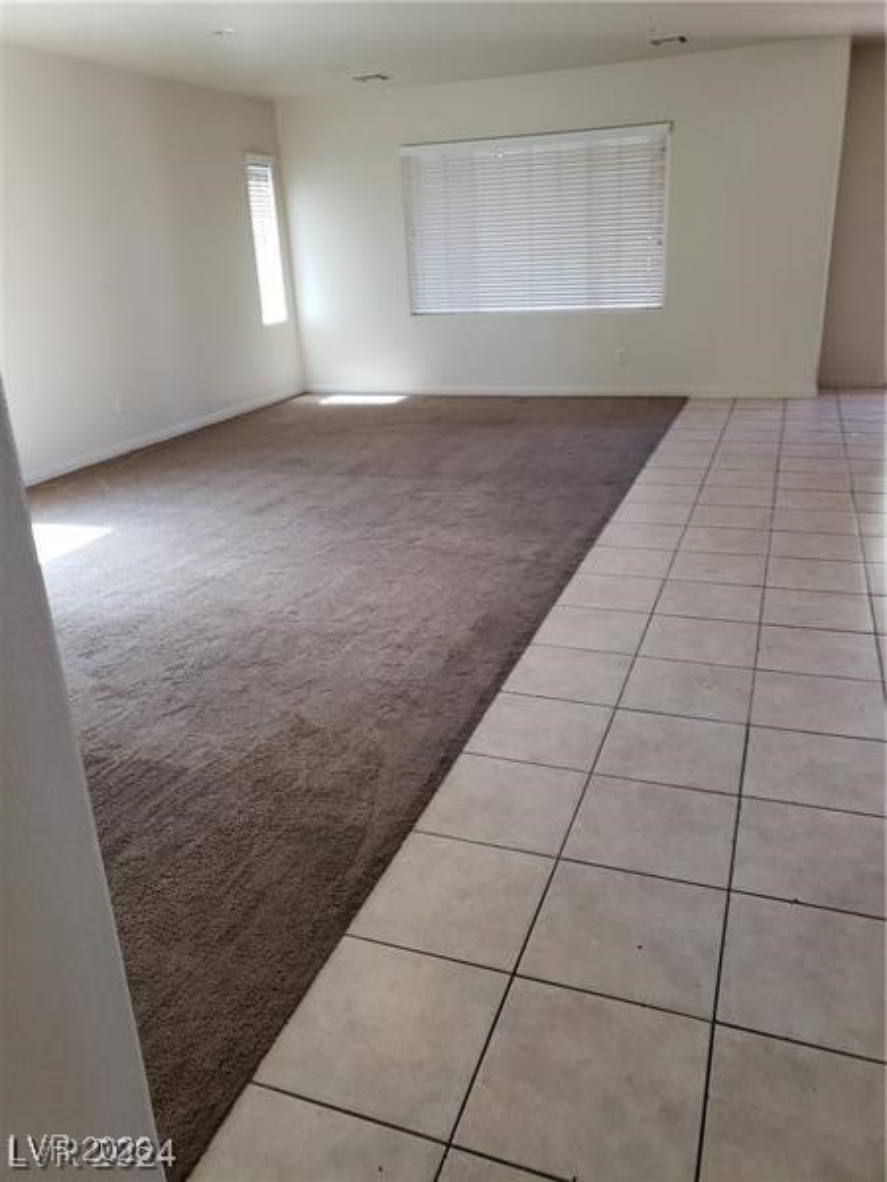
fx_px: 888
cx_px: 444
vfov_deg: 67.3
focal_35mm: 26
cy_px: 591
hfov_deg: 53.1
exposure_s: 1/120
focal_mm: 4.3
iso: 160
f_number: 1.5
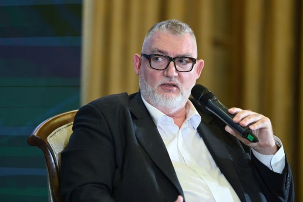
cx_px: 152
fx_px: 1683
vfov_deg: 6.9
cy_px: 101
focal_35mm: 200
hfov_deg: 10.3
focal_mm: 200
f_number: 3.2
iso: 1600
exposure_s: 1/160
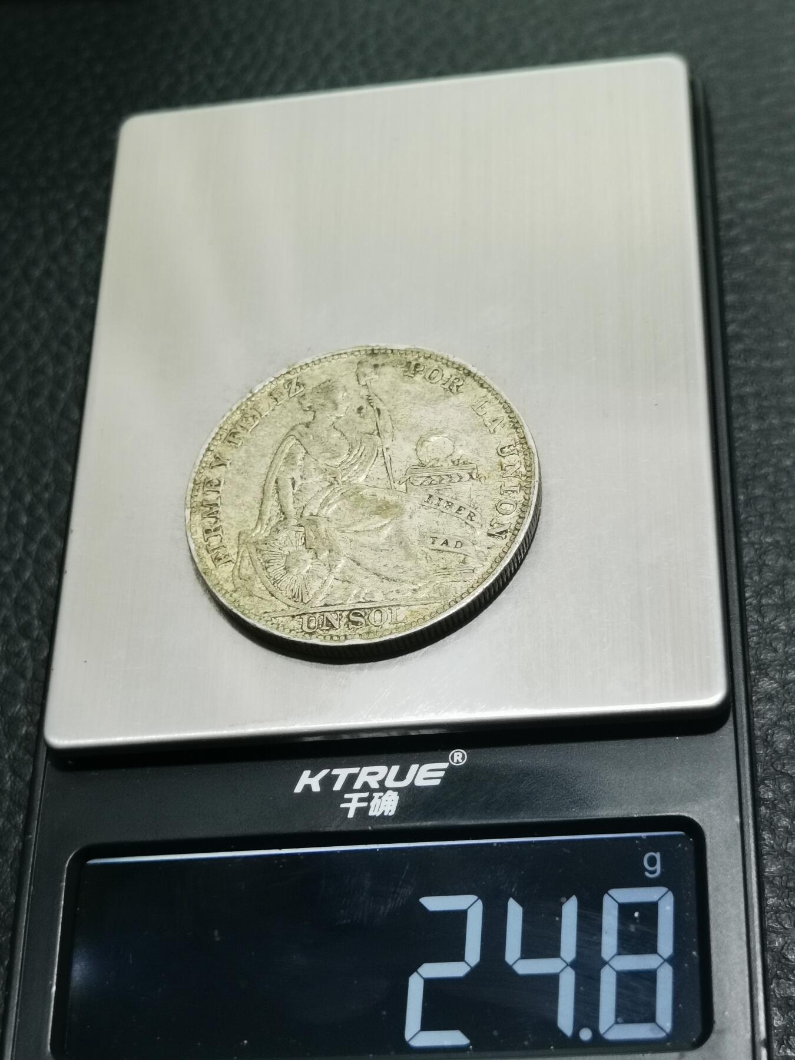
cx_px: 398
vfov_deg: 31.2
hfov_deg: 23.7
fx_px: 1899
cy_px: 530
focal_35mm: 62
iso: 160
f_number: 1.9
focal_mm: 6.67
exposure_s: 1/100
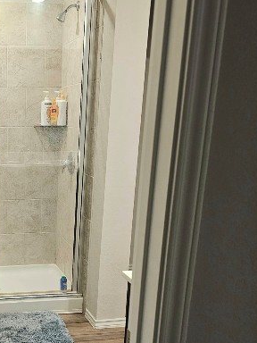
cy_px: 256
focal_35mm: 46
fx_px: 455
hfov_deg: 29.6
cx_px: 4
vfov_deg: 40.1
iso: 400
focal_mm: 6.3
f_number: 1.7
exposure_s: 1/120
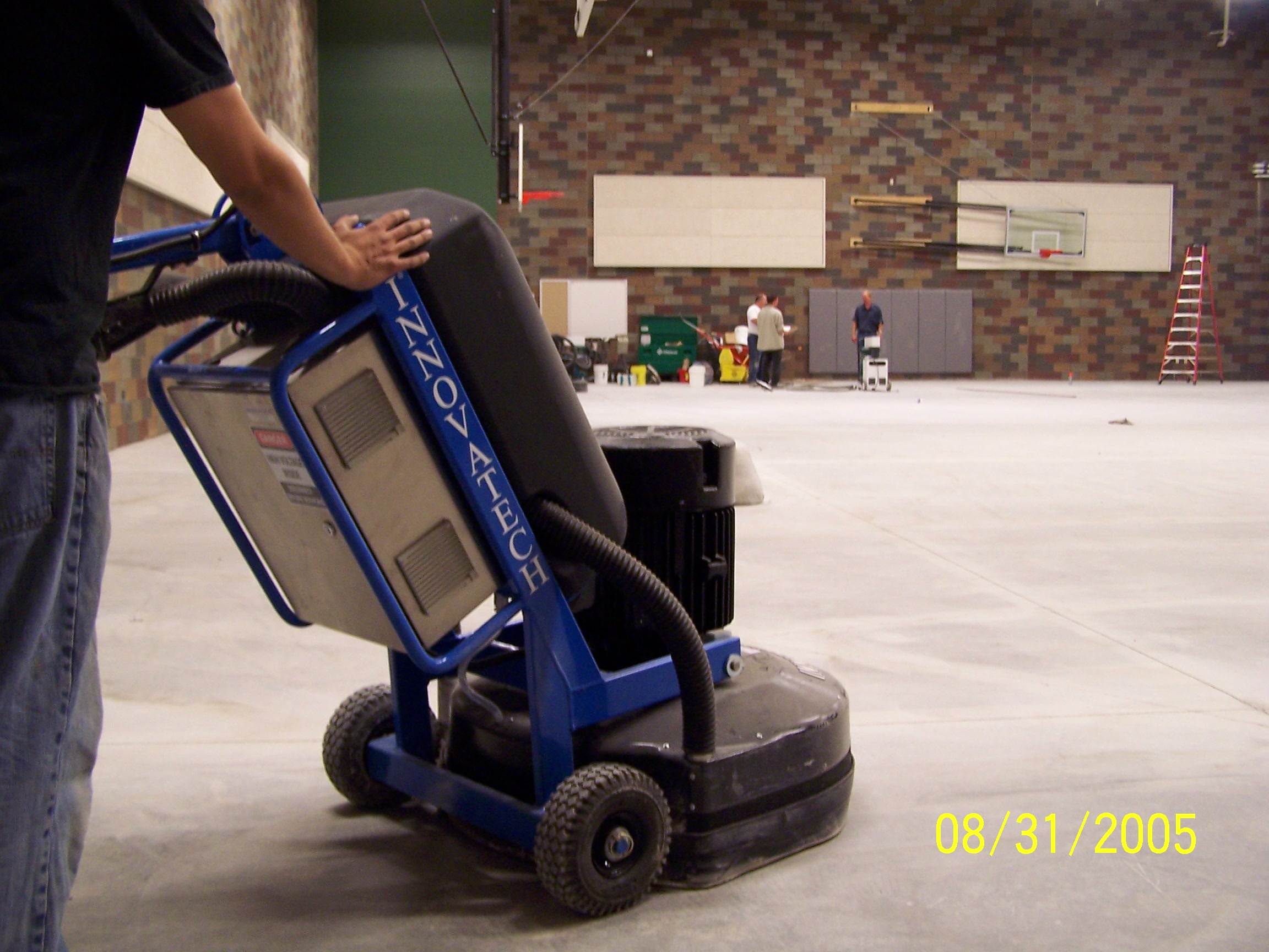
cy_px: 476
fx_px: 1393
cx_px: 634
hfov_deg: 49.0
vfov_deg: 37.7
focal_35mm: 38
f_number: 2.8
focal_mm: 6.3
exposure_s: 1/30
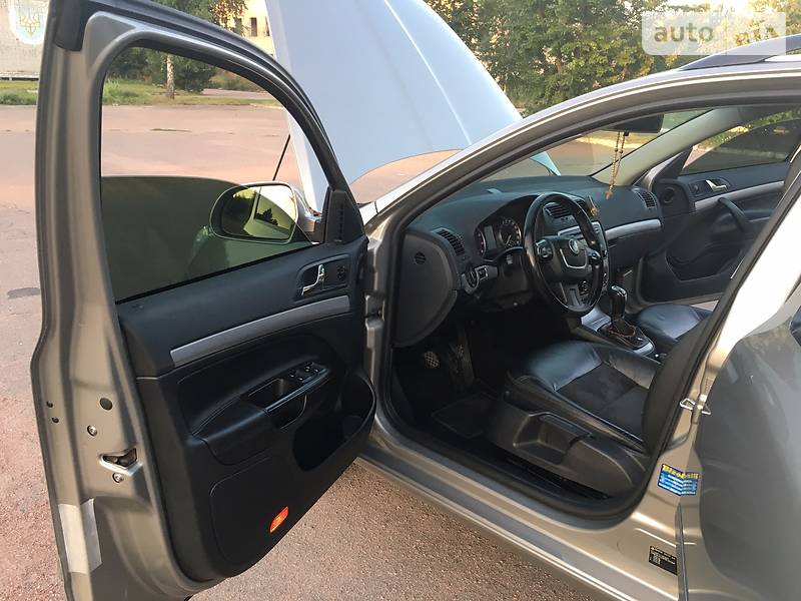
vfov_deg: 48.2
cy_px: 300
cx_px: 400
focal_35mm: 29
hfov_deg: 61.7
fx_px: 671
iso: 32
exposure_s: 1/33
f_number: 2.2
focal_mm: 4.2
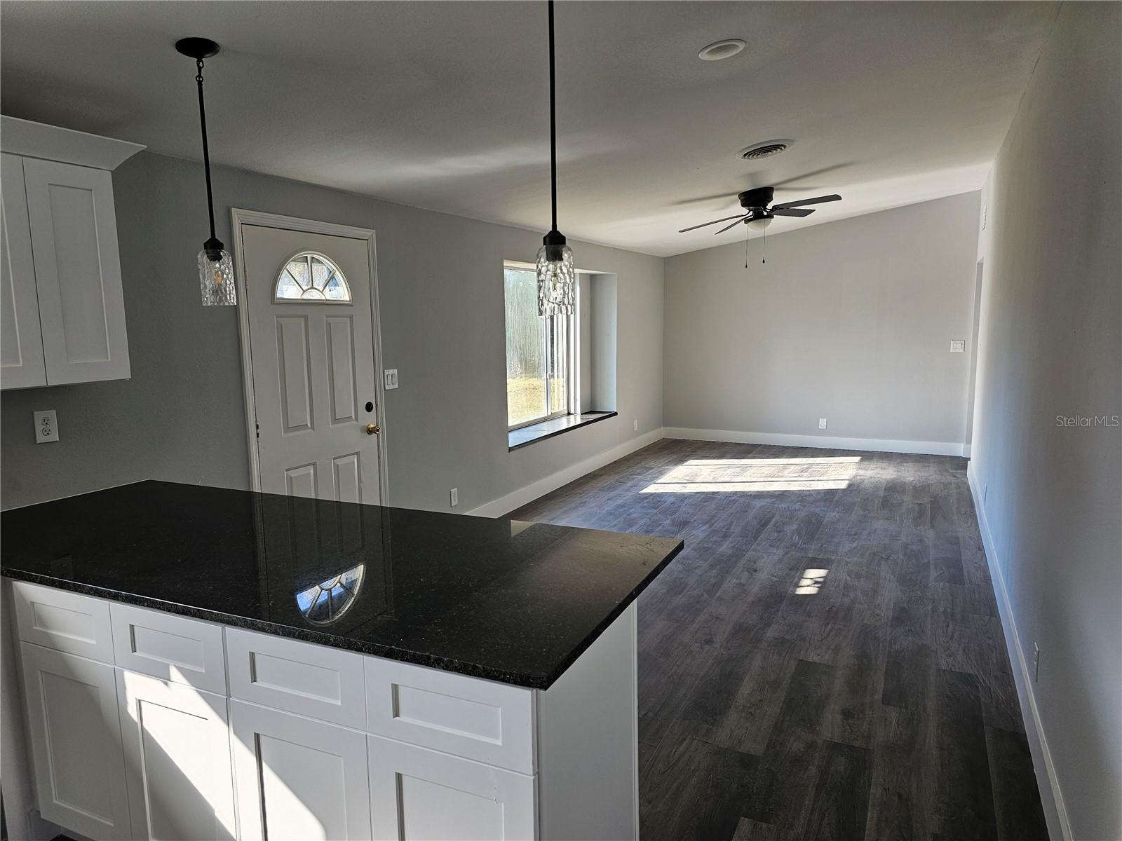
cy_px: 420
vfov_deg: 58.9
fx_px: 745
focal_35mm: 23
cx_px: 561
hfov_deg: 73.9
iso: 40
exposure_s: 1/120
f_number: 1.7
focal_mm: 6.3
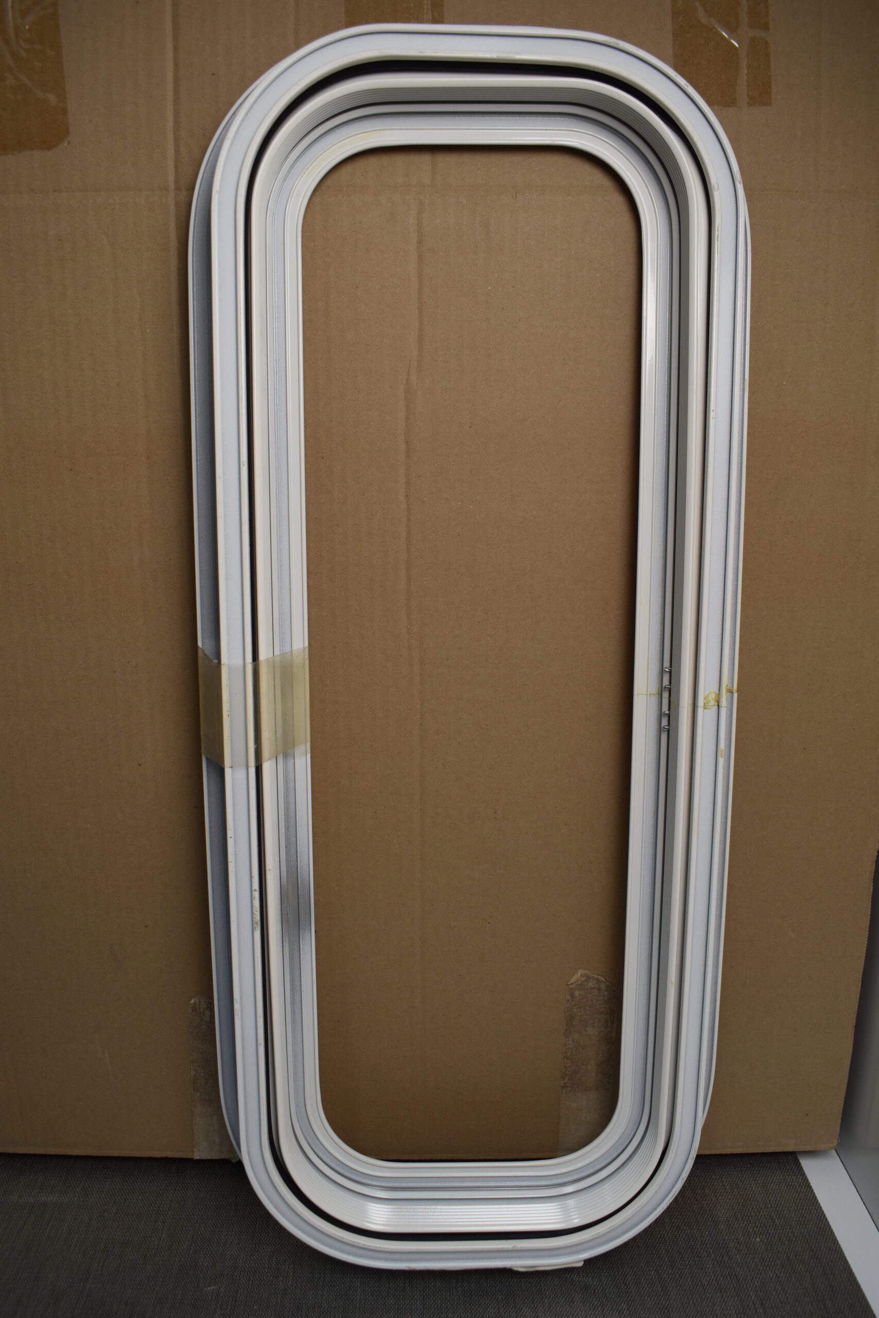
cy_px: 659
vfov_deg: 67.4
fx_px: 989
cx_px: 440
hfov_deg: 47.9
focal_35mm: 27
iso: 200
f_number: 5.6
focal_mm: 18
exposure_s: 1/125
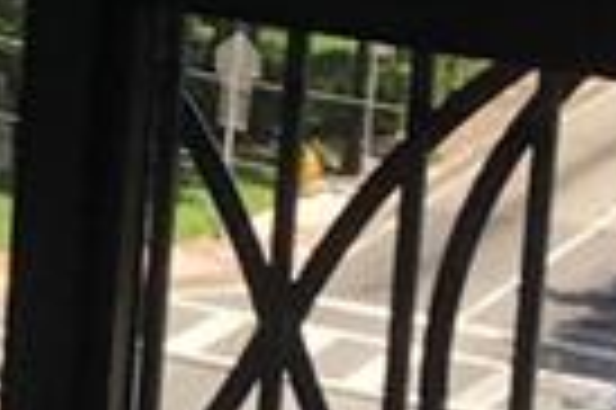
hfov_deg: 7.0
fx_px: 4529
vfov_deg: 5.1
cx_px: -1250
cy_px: -451
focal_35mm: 265
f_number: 2.2
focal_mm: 4.15
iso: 25
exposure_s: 1/351
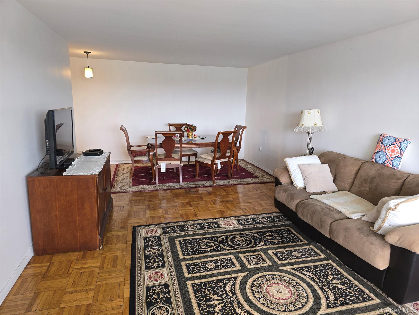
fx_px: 278
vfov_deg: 58.9
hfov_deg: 73.9
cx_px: 210
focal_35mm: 23
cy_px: 158
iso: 160
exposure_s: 1/24
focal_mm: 6.3
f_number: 1.7
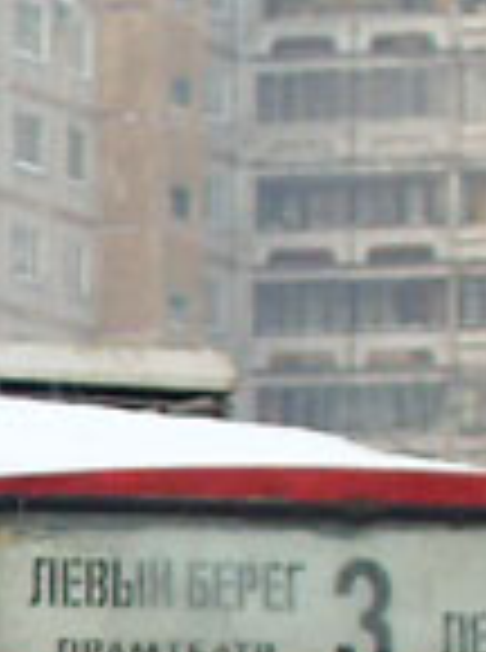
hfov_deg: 3.3
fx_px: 8386
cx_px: -256
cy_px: 1255
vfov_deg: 4.4
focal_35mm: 446
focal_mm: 10.1
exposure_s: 1/180
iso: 80
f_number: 3.7
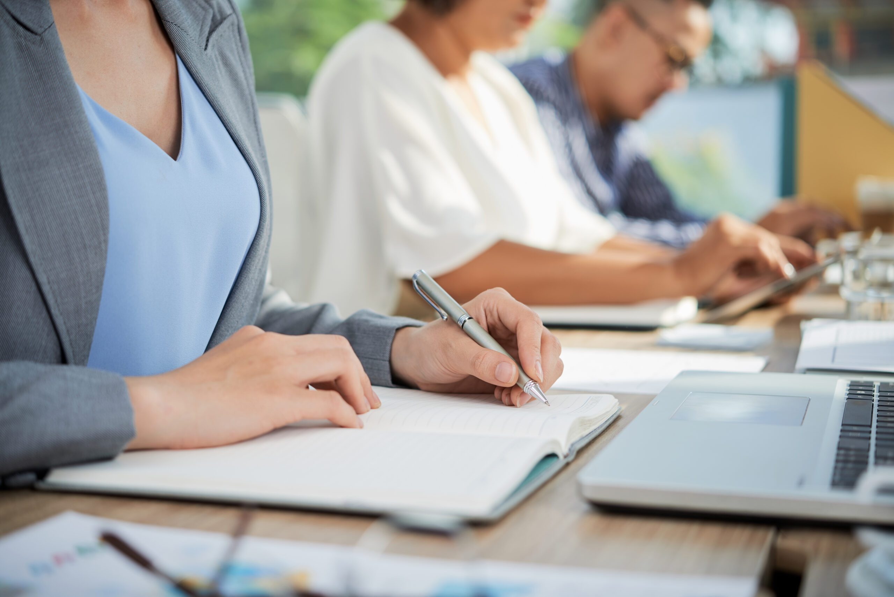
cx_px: 447
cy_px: 298
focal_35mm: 60
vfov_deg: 22.6
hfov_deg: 33.4
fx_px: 1491
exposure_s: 1/250
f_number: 3.3
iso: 50
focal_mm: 60
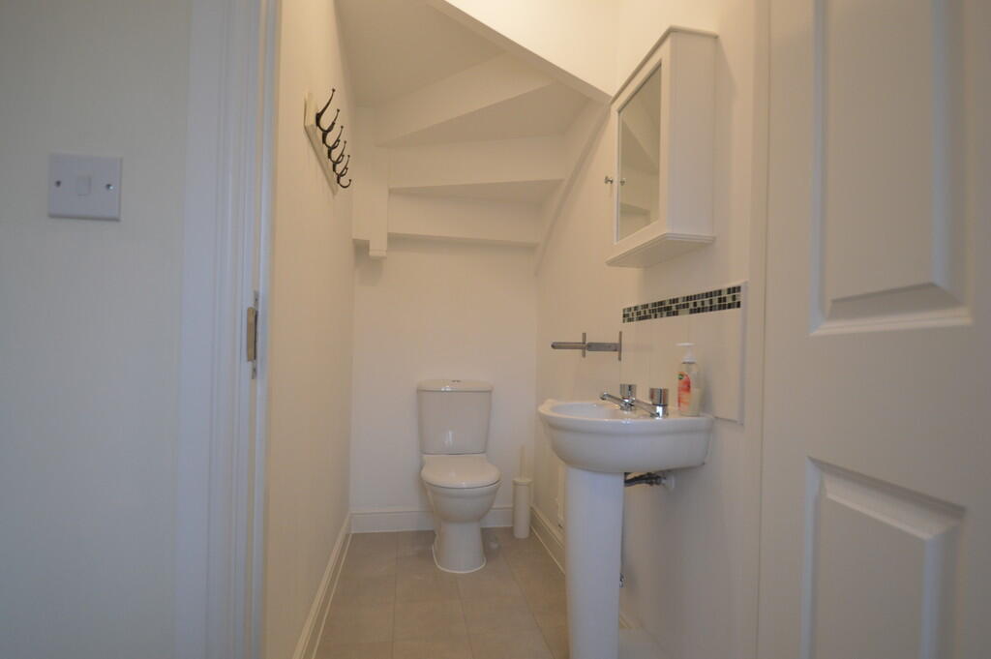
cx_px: 496
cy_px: 330
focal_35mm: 17
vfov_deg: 69.6
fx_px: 474
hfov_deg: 92.5
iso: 560
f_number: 3.5
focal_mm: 11.5
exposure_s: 1/60
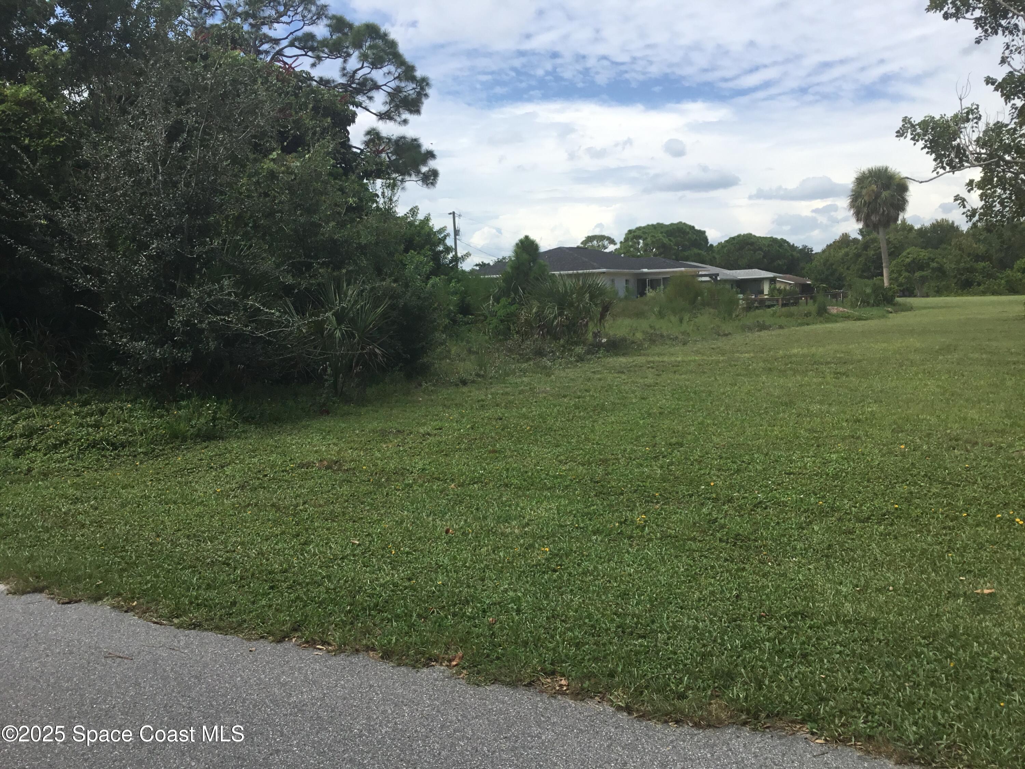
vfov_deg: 45.4
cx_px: 512
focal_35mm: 31
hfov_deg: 58.4
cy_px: 384
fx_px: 918
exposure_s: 1/1567
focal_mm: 3.3
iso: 25
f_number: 2.4
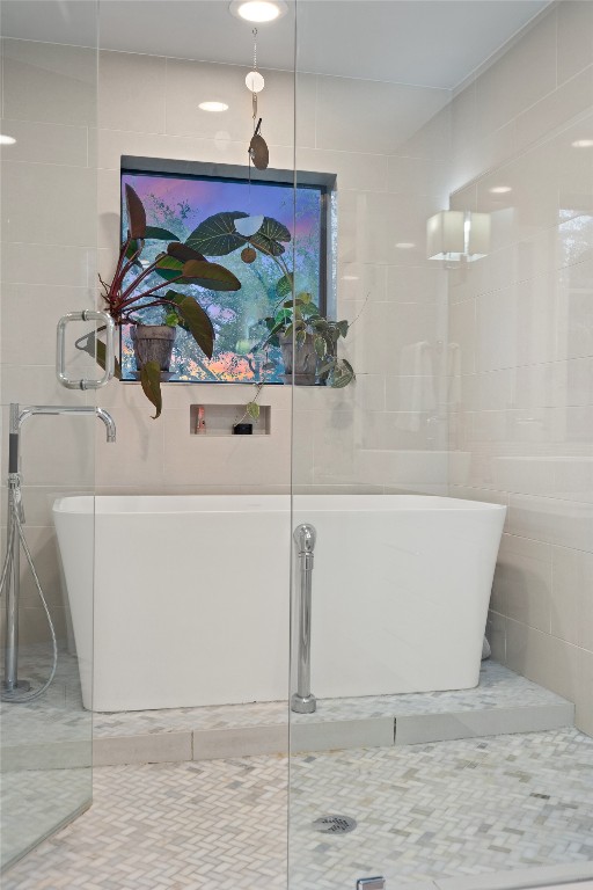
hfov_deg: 37.9
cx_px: 296
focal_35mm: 35
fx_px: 865
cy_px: 445
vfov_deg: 54.4
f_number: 8
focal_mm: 35
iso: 500
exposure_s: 1/1.25
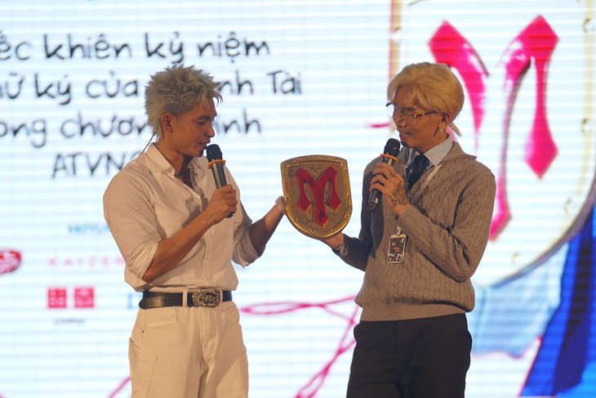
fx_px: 3146
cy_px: 199
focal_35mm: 190
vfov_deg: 7.2
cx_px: 298
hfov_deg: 10.8
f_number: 2.8
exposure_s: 1/200
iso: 640
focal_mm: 127
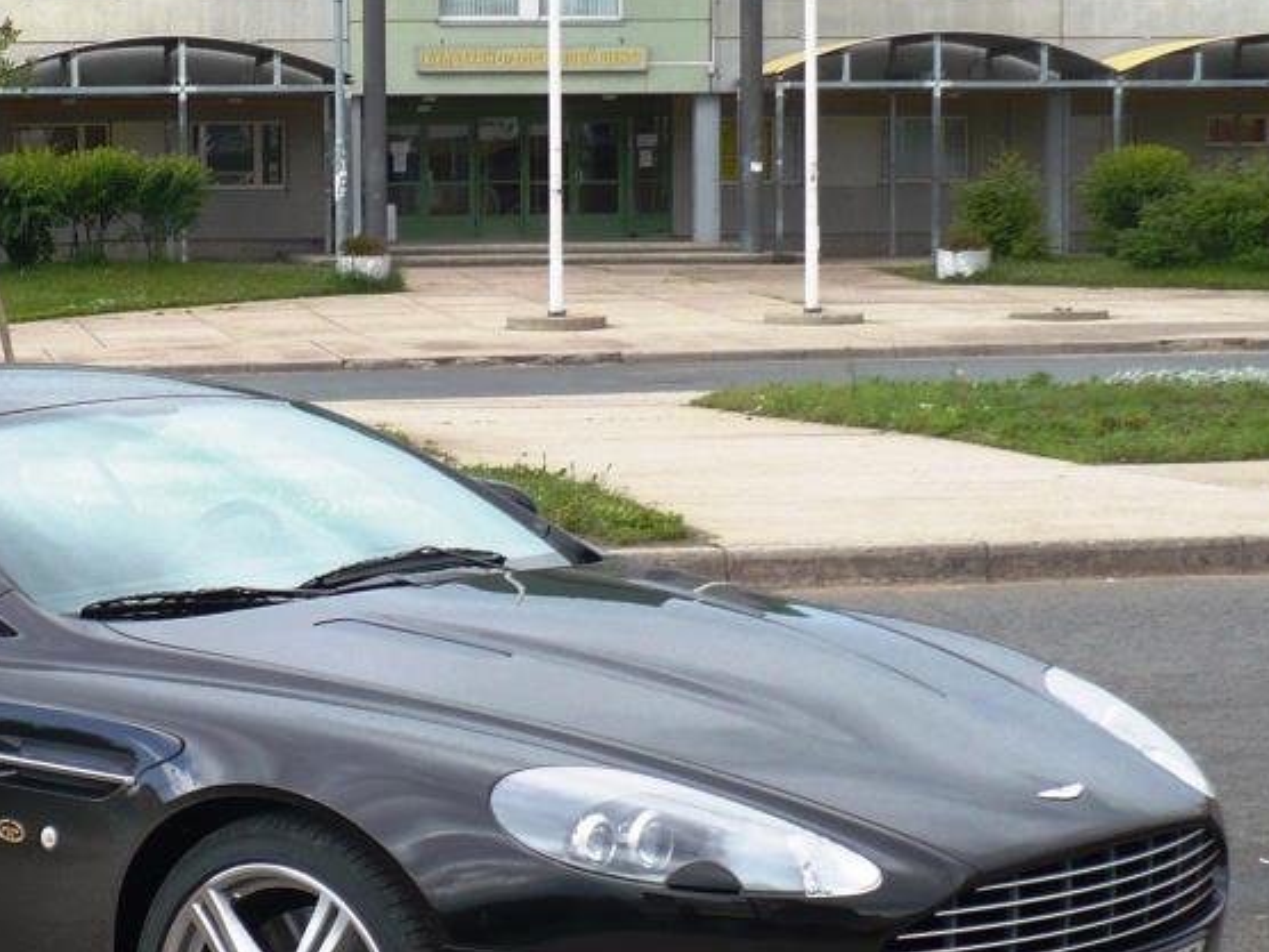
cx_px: 237
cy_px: 628
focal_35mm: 105
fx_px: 3849
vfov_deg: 14.1
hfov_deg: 18.5
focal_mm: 7.9
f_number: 3
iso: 100
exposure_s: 1/500
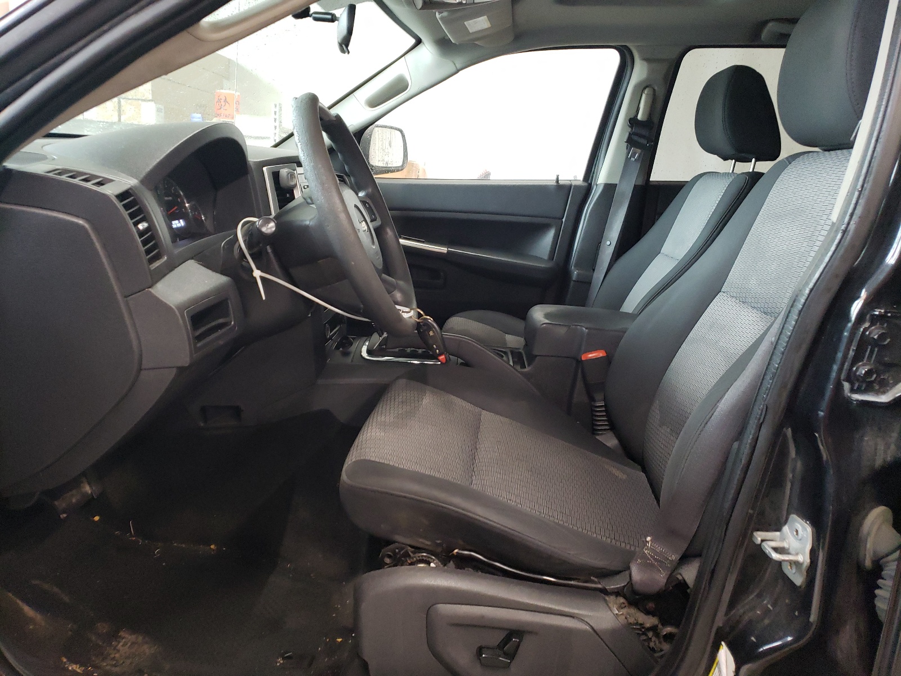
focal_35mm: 26
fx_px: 677
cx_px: 450
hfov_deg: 67.3
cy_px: 338
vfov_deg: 53.1
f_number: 1.5
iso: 289
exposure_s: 1/33
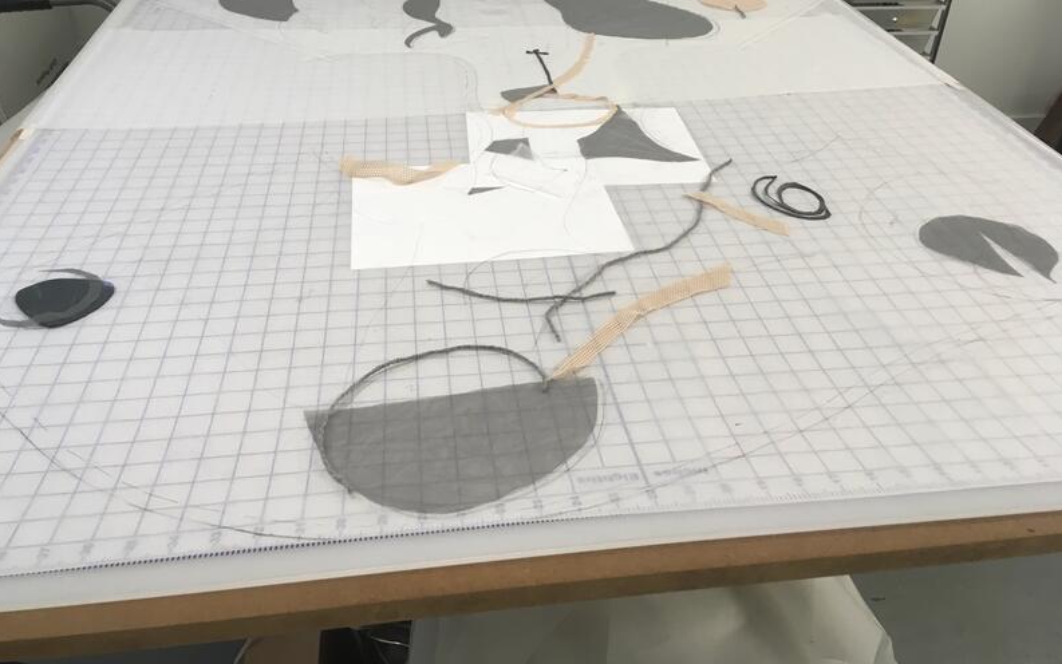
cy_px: 273
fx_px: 897
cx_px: 532
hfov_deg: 61.2
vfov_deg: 40.5
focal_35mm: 31
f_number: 2.2
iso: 25
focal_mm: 4.15
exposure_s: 1/30
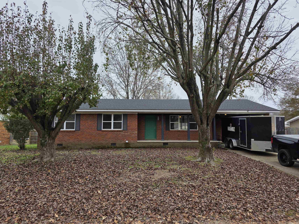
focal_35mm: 23
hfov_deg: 73.9
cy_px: 112
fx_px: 199
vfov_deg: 58.9
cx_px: 150
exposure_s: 1/2010
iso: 80
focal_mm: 6.3
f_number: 1.7
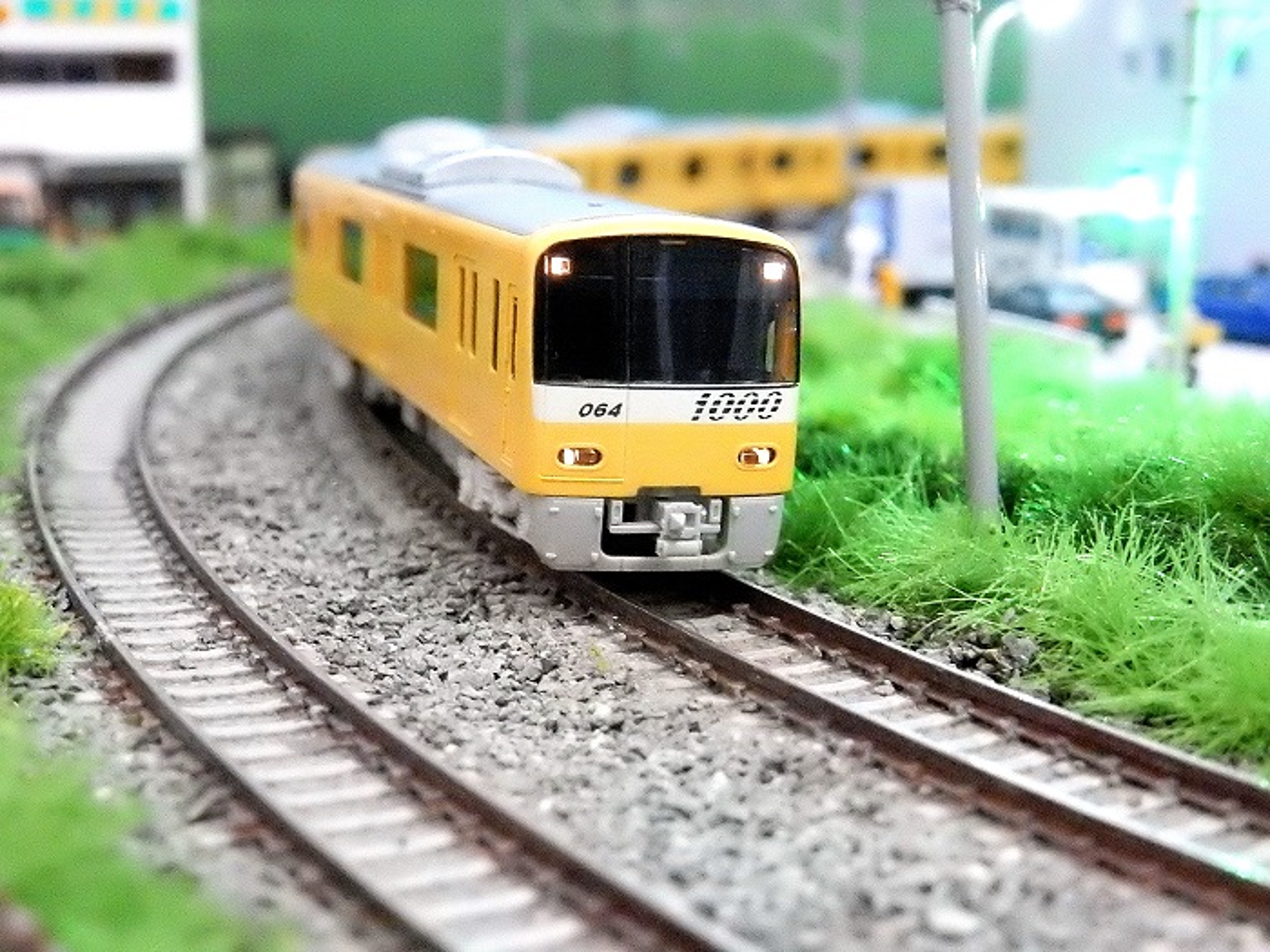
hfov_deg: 32.2
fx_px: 2201
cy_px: 476
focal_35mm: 60
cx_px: 635
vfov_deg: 24.4
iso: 3200
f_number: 4.5
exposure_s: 1/60
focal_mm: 10.7
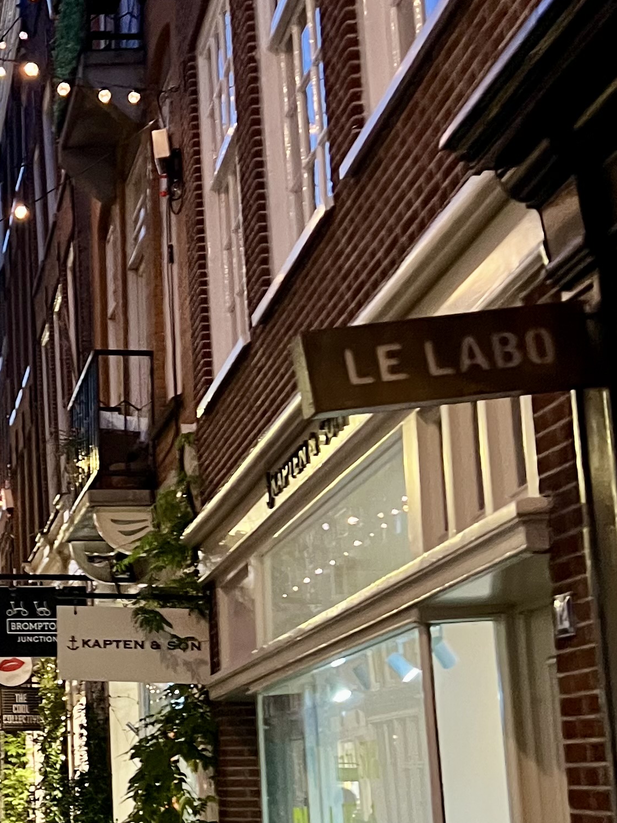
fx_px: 1664
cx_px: -210
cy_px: 392
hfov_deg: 19.2
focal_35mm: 70
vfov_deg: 27.8
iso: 250
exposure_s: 1/50
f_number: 1.5
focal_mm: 5.7
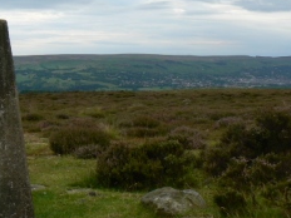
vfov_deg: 21.9
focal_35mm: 67
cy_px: 76
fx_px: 563
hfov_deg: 28.6
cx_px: 82
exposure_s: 1/100
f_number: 5
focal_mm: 6
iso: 80
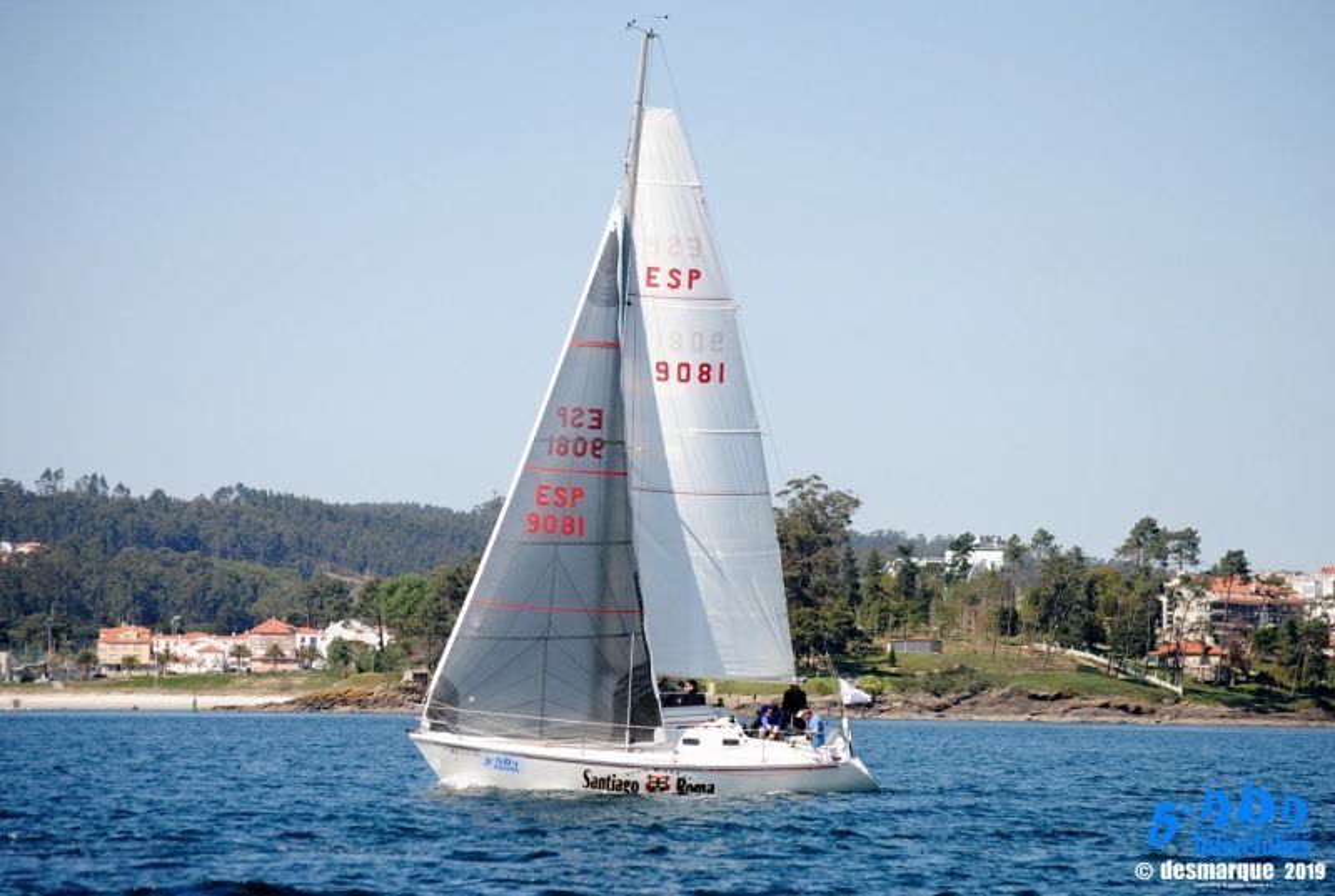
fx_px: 5685
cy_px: 448
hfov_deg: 13.4
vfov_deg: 9.0
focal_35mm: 153
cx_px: 668
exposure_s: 1/500
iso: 110
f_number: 5.6
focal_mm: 102
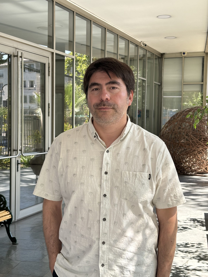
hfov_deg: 28.0
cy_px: 138
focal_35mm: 52
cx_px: 104
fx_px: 417
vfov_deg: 36.8
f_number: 1.6
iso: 32
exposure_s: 1/182
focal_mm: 5.96
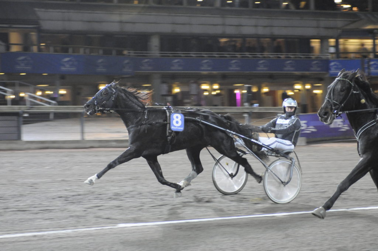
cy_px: 126
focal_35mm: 105
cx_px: 189
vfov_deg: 13.0
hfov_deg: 19.5
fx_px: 1101
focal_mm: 70
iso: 2500
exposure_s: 1/250
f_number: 3.5
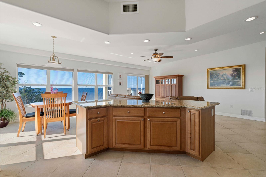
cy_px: 88
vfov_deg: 73.7
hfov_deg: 96.7
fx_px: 118
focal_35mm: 16
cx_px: 133
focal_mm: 16
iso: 400
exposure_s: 1/25
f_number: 8
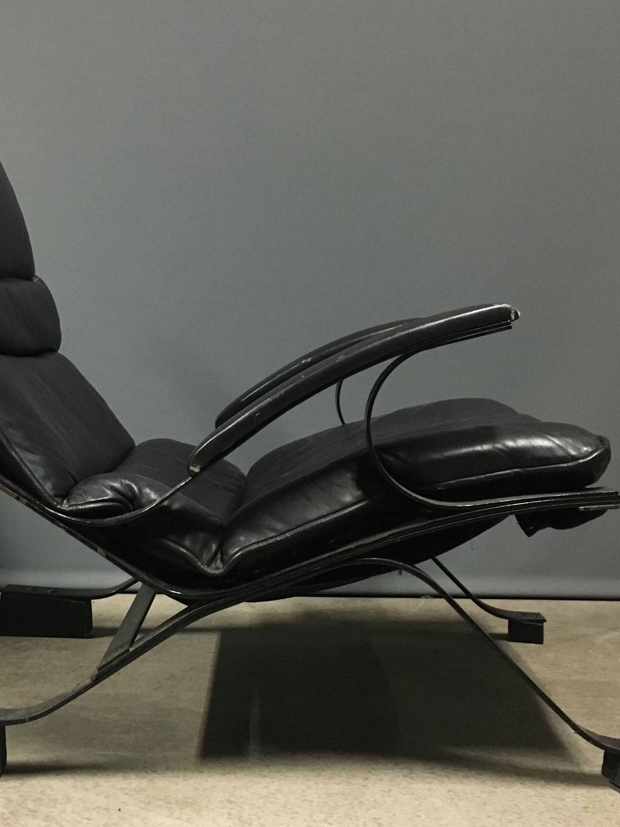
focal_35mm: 46
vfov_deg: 41.2
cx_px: 210
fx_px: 1099
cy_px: 424
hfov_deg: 31.3
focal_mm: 4.15
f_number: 2.2
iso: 250
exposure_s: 1/17
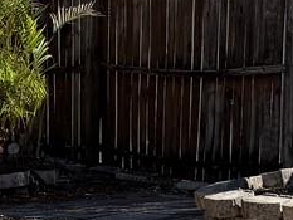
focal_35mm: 165
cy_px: 157
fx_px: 1397
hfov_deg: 11.8
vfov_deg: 9.0
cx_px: -5
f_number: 1.78
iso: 80
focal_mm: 6.76
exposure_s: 1/4673
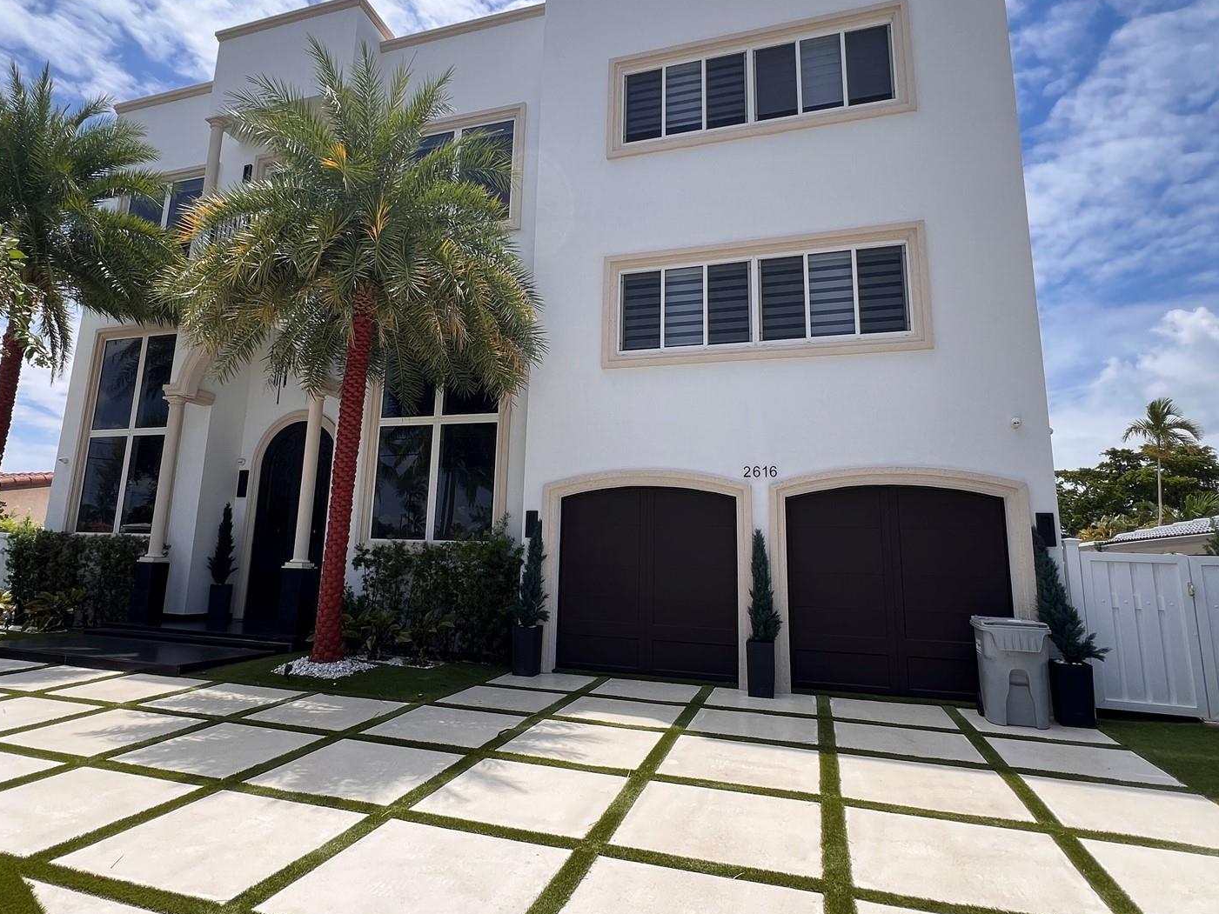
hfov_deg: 84.5
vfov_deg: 68.6
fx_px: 669
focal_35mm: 19
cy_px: 425
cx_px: 566
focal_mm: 1.57
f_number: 1.8
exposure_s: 1/1064
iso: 32
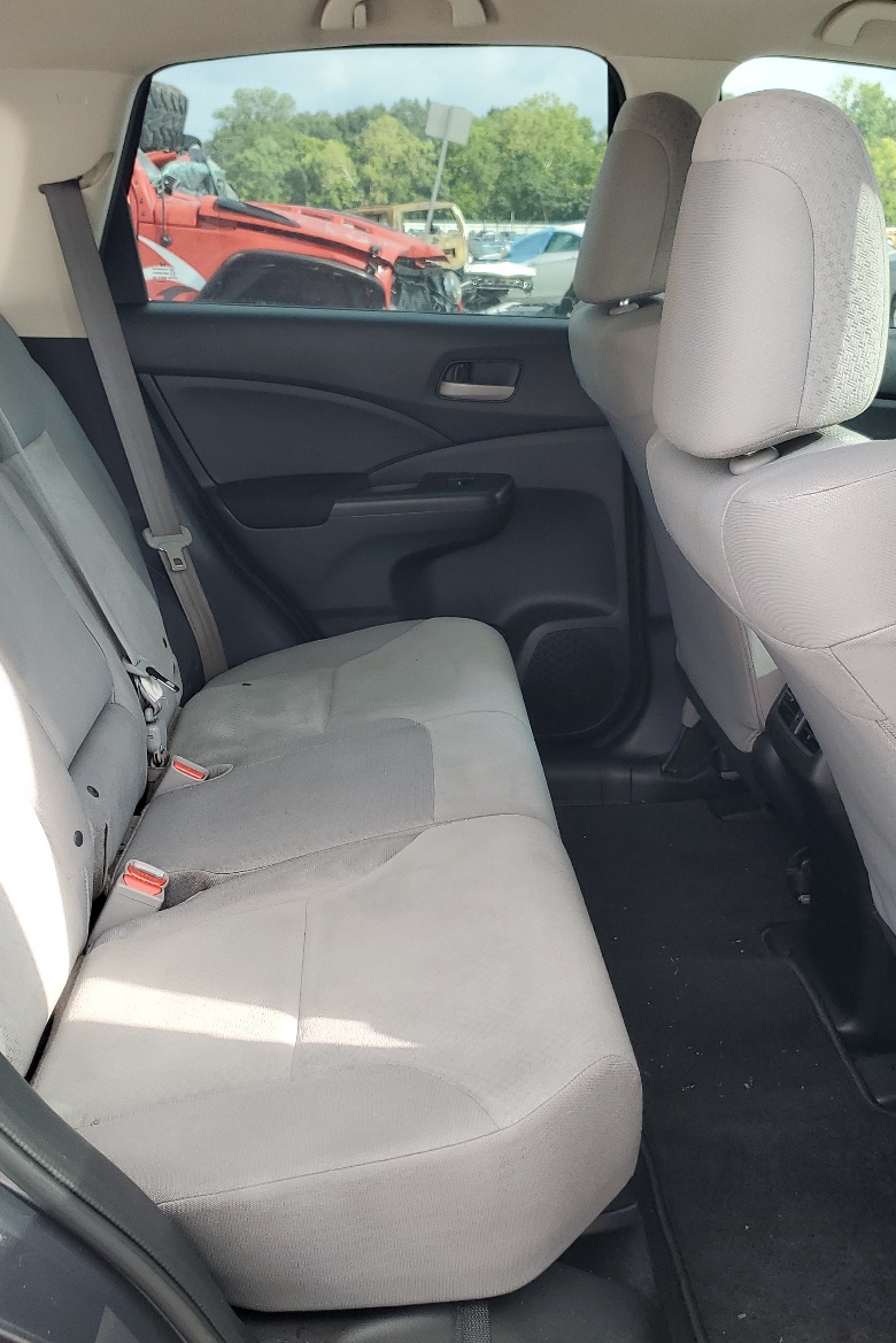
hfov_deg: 35.9
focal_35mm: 37
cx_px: 516
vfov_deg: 51.9
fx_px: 1380
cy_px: 677
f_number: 1.5
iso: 50
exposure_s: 1/303
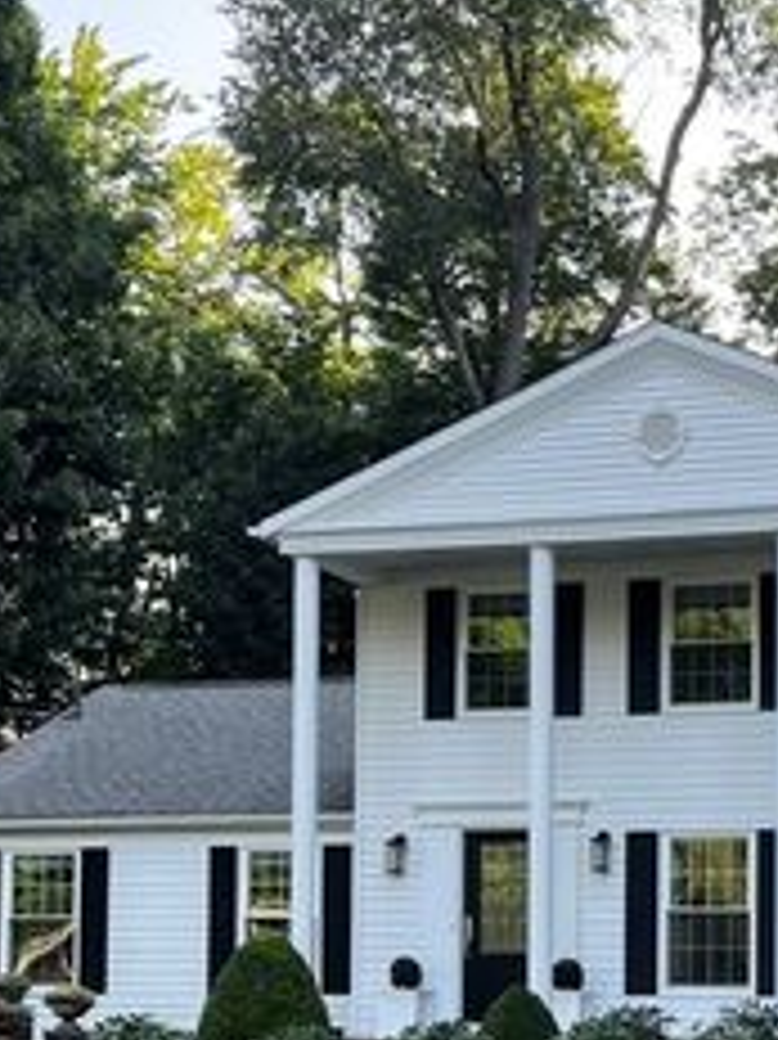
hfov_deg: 19.3
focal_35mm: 75
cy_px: 912
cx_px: 693
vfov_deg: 25.3
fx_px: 2250
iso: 50
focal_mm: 5.7
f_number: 1.5
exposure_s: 1/431
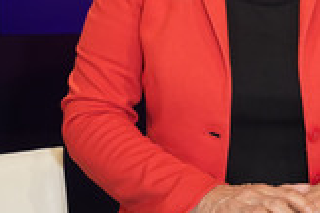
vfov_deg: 11.8
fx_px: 1013
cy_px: -37
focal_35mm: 114
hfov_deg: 17.8
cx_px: 254
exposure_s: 1/160
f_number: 5.6
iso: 2000
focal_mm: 41
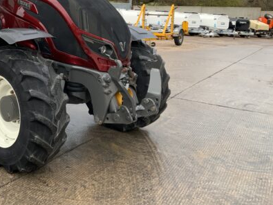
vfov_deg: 30.2
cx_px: 59
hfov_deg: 39.1
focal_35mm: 47
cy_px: 44
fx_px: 371
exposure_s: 1/270
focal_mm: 3
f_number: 1.8
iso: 16
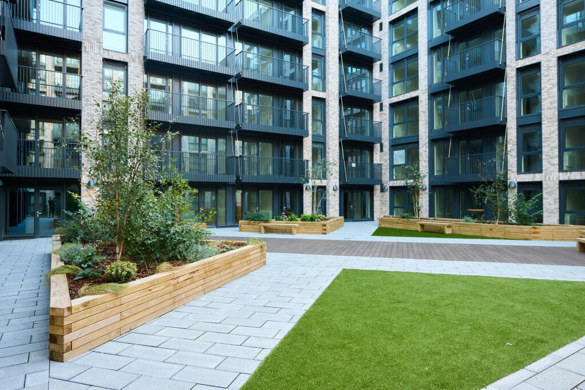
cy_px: 195
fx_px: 374
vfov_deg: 55.1
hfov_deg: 76.1
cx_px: 292
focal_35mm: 23
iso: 320
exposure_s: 1/60
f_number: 4.5
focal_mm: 23
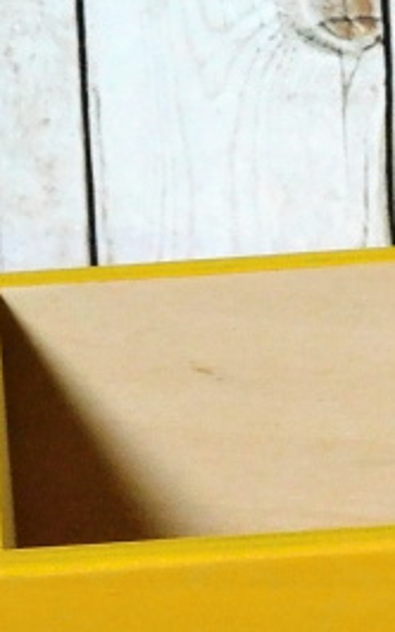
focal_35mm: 394
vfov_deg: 5.3
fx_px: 6794
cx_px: 797
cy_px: 651
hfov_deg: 3.3
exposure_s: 1/30
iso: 500
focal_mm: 17.6
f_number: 4.6
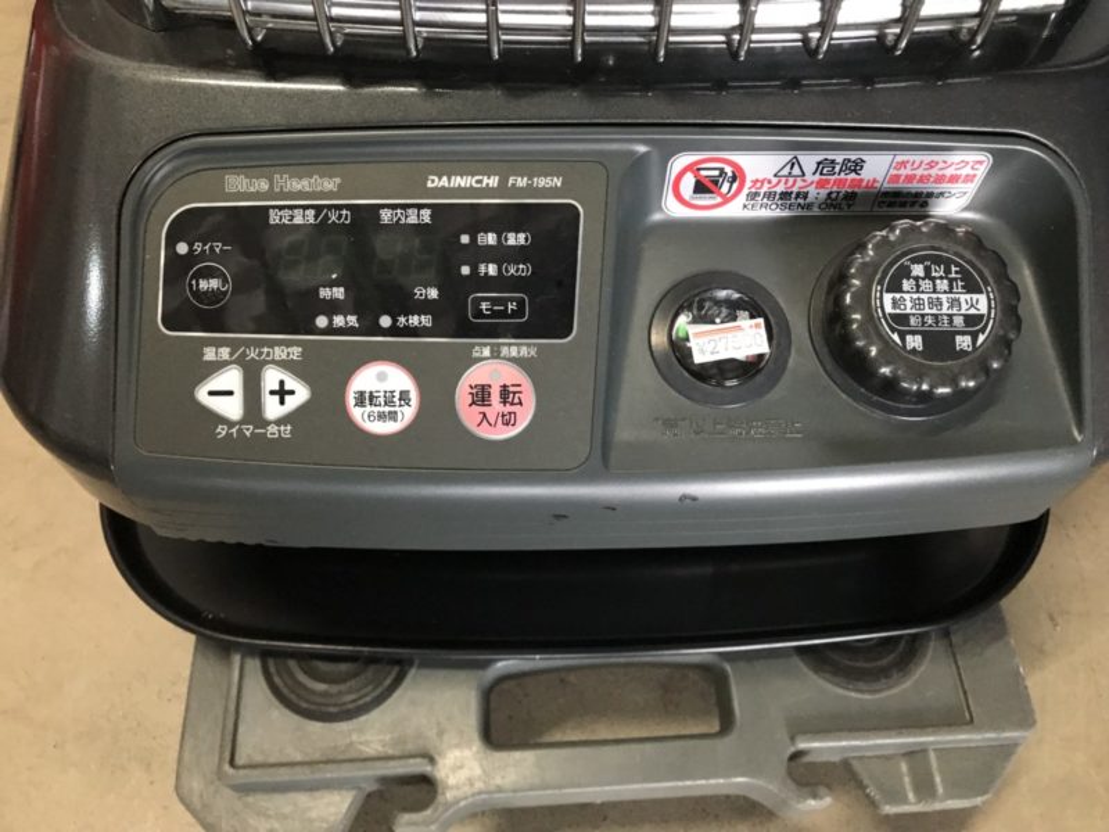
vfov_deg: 49.7
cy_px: 416
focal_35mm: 28
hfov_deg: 63.4
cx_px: 554
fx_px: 897
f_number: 1.8
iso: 100
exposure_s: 1/15
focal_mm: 3.99
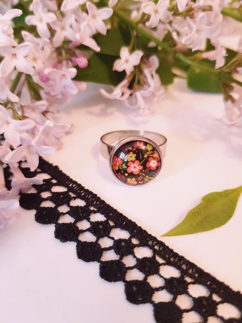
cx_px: 121
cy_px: 162
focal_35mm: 26
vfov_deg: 67.3
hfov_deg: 53.1
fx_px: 242
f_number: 1.7
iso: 250
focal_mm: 4.2
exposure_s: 1/17
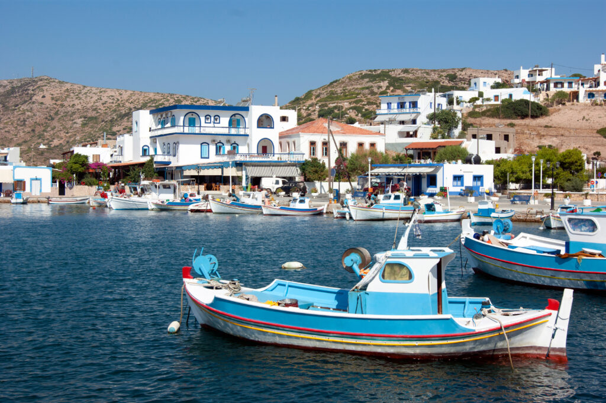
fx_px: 883
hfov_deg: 37.9
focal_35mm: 52
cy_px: 202
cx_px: 303
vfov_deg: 25.7
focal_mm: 35
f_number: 13
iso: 100
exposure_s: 1/250
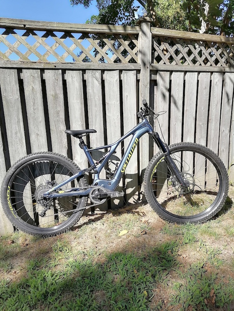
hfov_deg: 51.4
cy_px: 156
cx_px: 117
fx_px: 243
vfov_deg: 65.3
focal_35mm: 27
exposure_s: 1/431
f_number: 1.8
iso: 50
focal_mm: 5.3
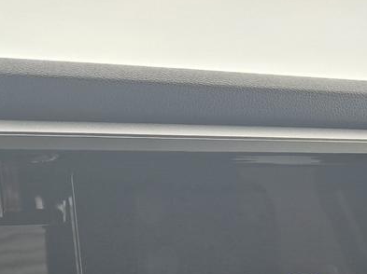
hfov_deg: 25.8
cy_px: 436
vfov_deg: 17.3
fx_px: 794
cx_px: 251
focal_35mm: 75
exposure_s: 1/180
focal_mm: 5.4
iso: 32
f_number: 1.8
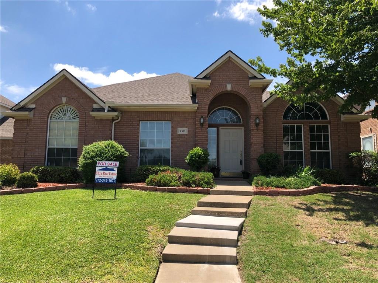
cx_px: 189
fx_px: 306
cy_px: 142
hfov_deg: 63.4
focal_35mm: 28
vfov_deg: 49.7
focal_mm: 3.99
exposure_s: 1/1517
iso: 20
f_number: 1.8
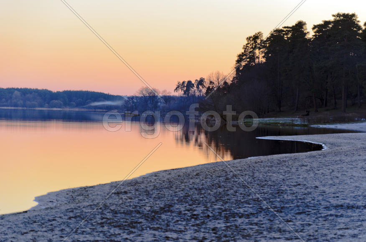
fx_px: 1598
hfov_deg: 13.1
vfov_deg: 8.7
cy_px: 121
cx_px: 183
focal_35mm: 158
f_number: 5.6
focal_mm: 105
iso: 320
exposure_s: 1/60
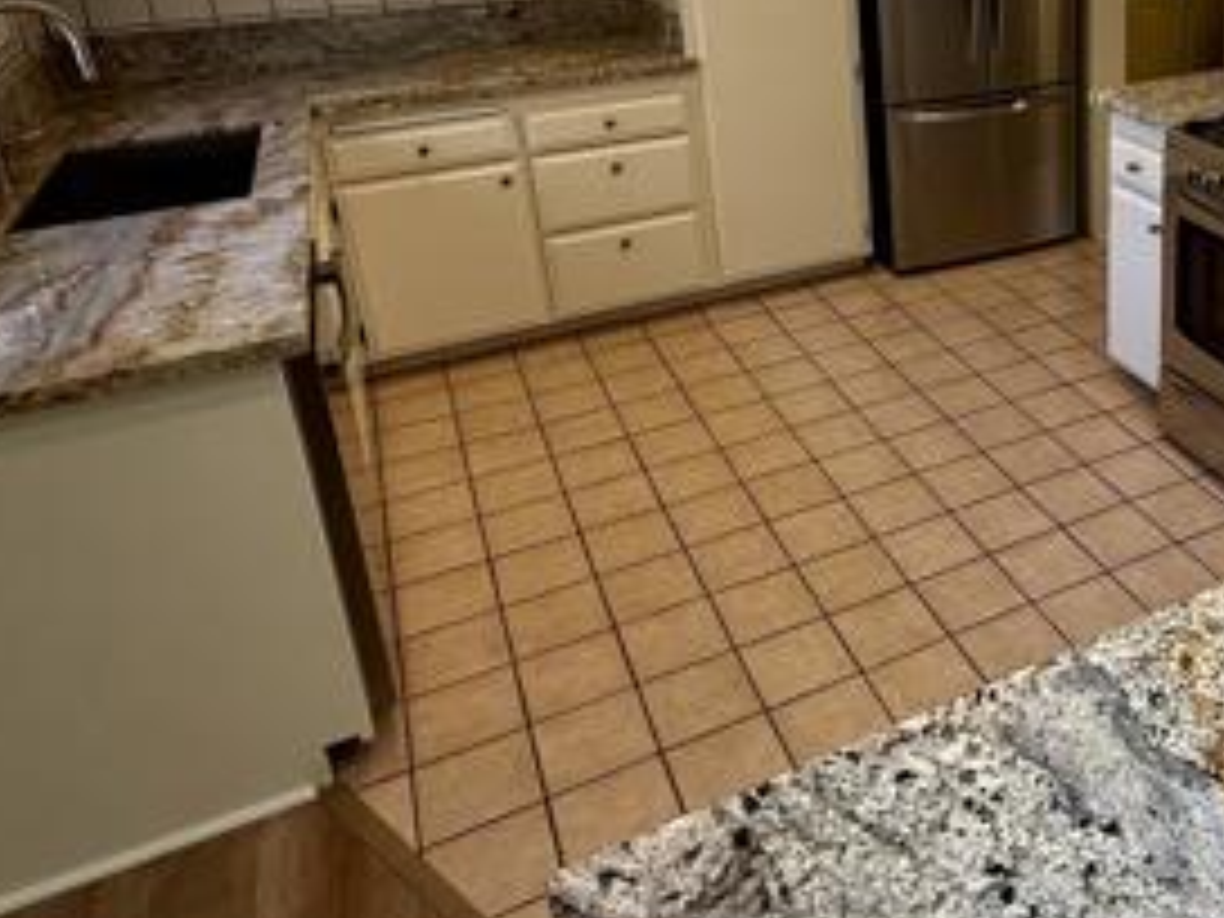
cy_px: 194
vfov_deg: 41.3
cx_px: 1048
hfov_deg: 50.5
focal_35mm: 33
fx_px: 1167
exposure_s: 1/120
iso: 160
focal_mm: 2.22
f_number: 2.2
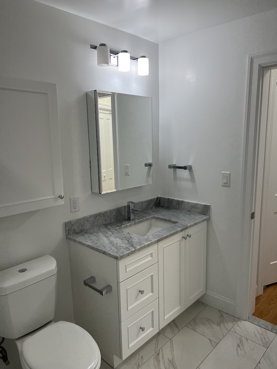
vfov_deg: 67.3
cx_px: 138
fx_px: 277
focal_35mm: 26
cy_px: 184
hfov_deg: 53.1
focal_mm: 5.7
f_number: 1.5
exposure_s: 1/120
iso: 64
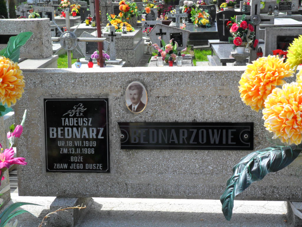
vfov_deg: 23.3
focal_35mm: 63
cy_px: 114
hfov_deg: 30.7
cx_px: 151
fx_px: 550
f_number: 5.6
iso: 100
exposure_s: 1/250
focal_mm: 11.2
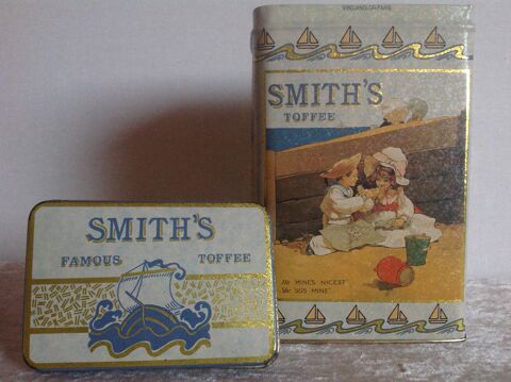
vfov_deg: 40.6
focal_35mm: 35
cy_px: 191
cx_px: 256
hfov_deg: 52.7
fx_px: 516
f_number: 2.4
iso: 250
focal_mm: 4.28
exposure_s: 1/15
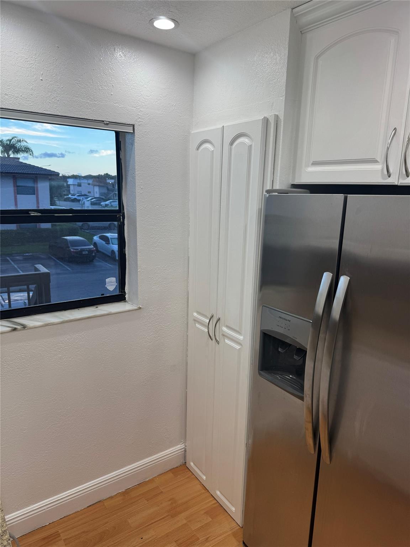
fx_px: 379
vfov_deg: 71.6
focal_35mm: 24
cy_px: 274
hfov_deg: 56.8
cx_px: 205
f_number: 1.78
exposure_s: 1/176
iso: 64
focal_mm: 6.76
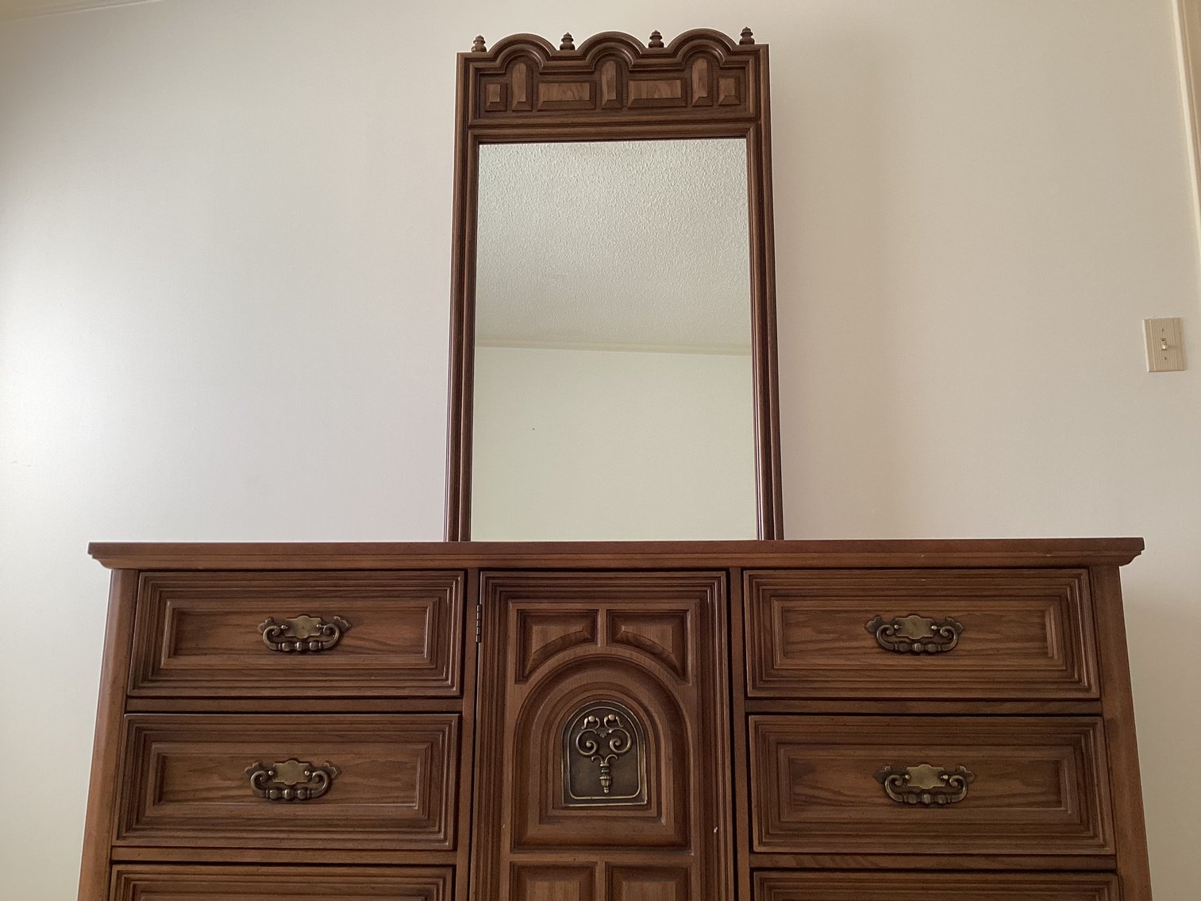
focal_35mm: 31
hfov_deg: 58.3
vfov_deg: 45.4
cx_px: 600
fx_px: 1076
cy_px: 450
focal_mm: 3.3
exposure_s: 1/50
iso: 80
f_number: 2.4
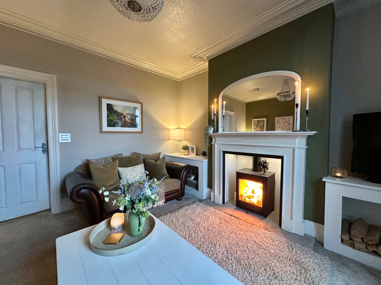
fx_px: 154
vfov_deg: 85.7
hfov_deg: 102.1
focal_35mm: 14
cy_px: 142
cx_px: 190
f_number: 2.2
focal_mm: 2.22
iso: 320
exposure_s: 1/50
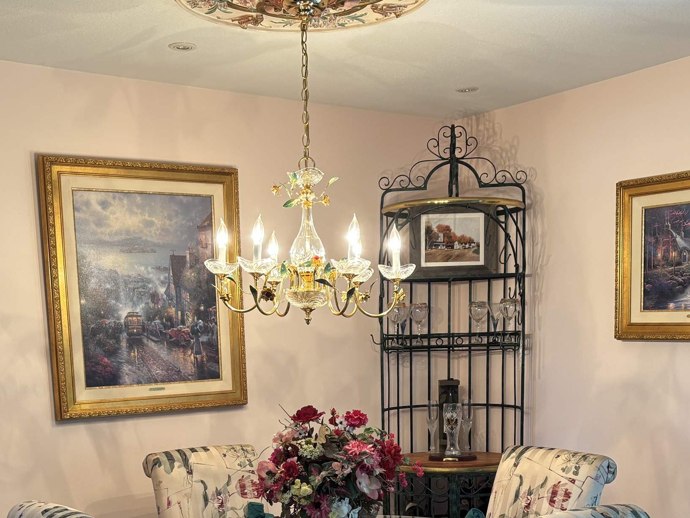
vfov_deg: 28.7
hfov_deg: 38.8
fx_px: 977
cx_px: 298
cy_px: 451
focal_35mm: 49
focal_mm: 5.96
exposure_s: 1/60
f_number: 1.6
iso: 80
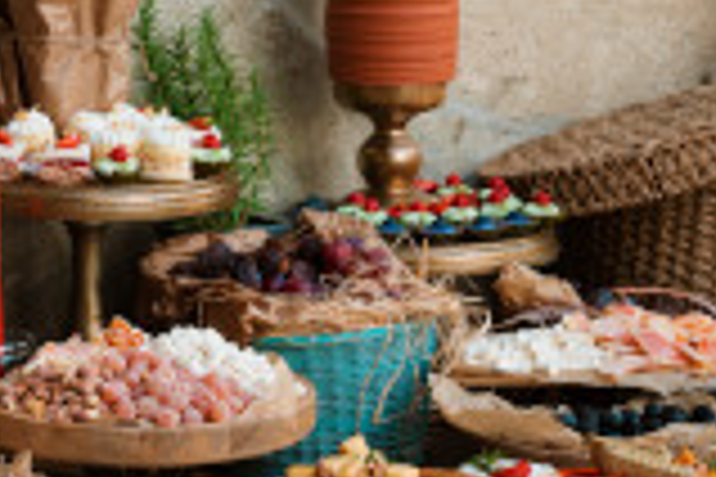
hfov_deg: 16.1
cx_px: 230
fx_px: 2526
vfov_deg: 10.8
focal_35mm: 127
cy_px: 297
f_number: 7.1
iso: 320
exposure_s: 1/60
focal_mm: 48
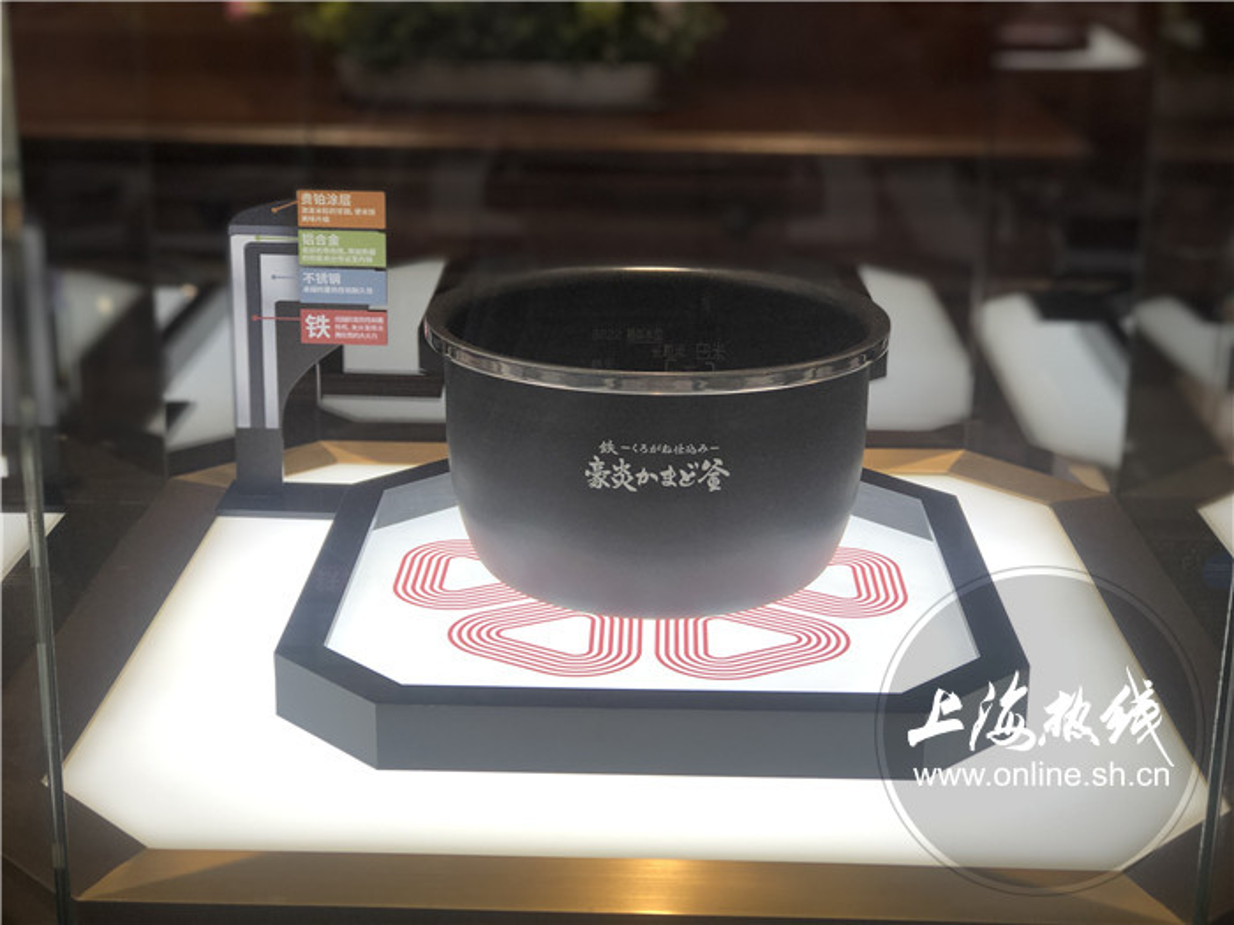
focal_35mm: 57
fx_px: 2032
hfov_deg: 33.8
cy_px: 462
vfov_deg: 25.7
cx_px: 617
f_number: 2.8
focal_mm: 6.6
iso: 25
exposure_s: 1/50
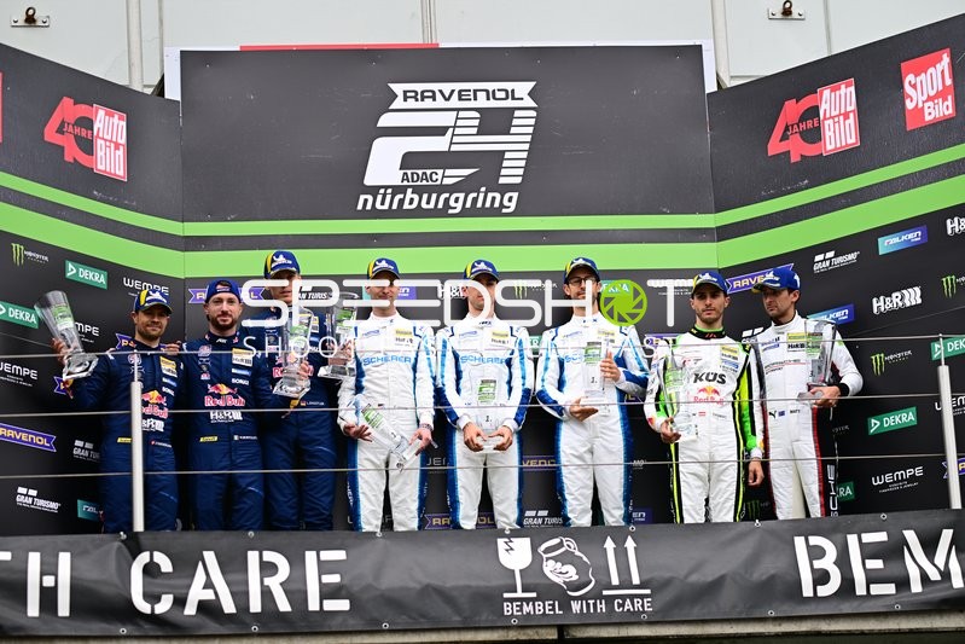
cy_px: 322
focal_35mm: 120
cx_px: 482
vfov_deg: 11.4
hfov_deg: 17.1
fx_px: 3217
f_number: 2.8
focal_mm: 120
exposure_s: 1/500
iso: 200
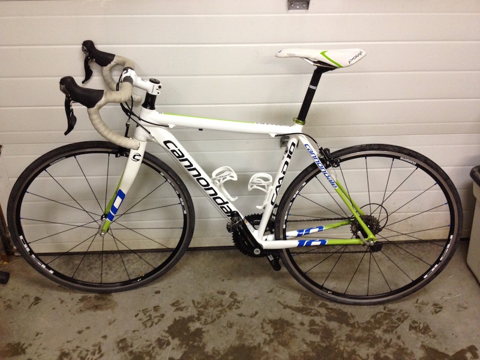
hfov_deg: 52.6
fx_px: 485
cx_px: 240
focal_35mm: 35
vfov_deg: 40.7
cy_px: 180
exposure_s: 1/20
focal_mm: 4.28
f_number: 2.4
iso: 200
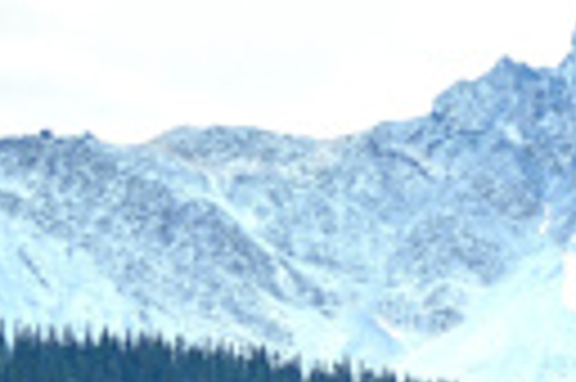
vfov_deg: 4.4
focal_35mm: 312
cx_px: 1431
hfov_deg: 6.3
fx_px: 4986
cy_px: 672
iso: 100
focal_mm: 50
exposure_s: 1/200
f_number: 5.6
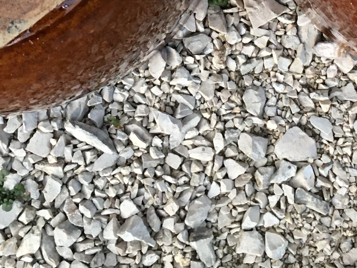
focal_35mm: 97
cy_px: -117
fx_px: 1000
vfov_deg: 14.4
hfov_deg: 20.1
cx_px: 252
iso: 160
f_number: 2.2
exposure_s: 1/33
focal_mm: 4.15
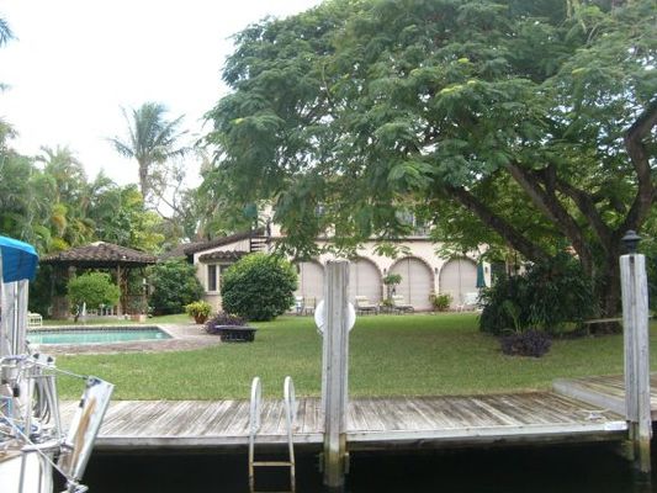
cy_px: 246
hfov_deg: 52.6
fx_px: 664
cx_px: 328
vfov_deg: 40.7
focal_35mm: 35
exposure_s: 1/250
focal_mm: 5.8
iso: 80
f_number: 2.8
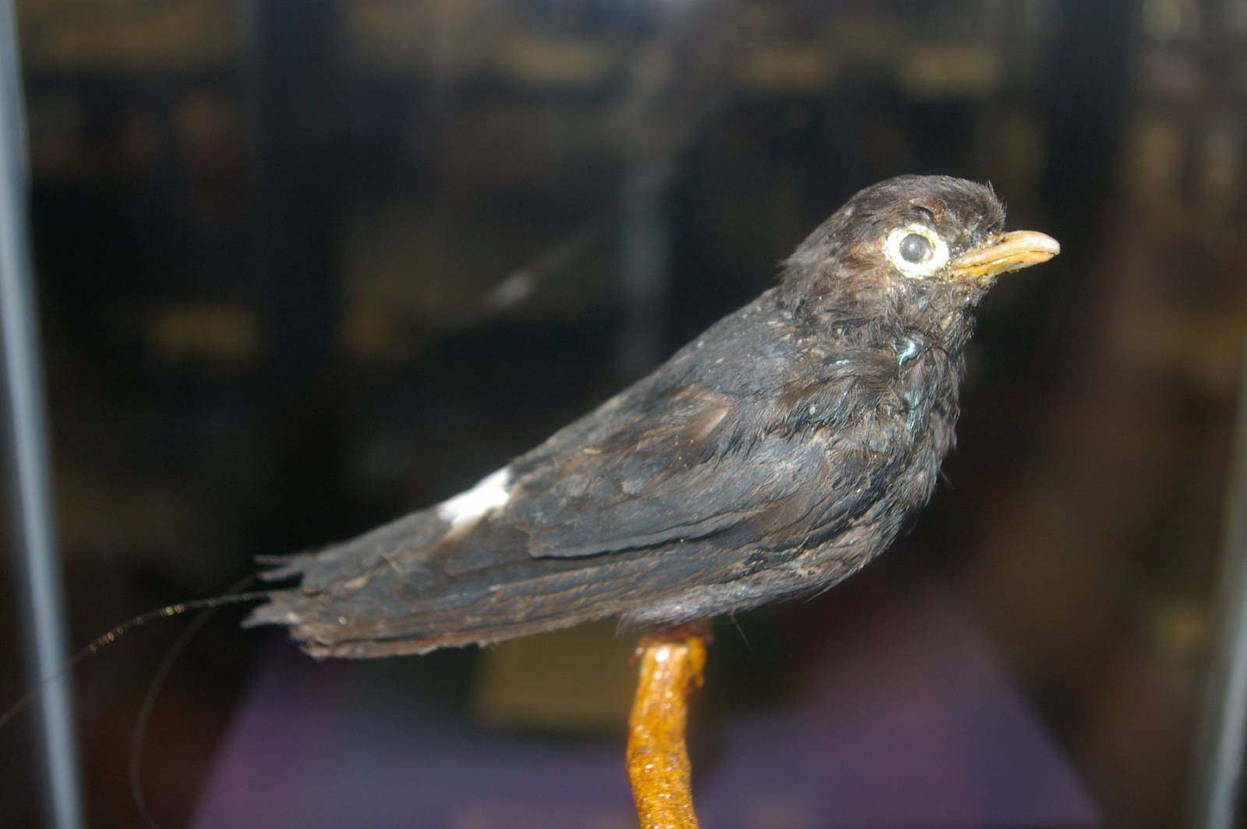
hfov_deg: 46.4
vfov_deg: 31.8
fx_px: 1454
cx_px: 624
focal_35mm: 42
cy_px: 414
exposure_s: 1/45
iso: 400
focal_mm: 28
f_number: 4.5
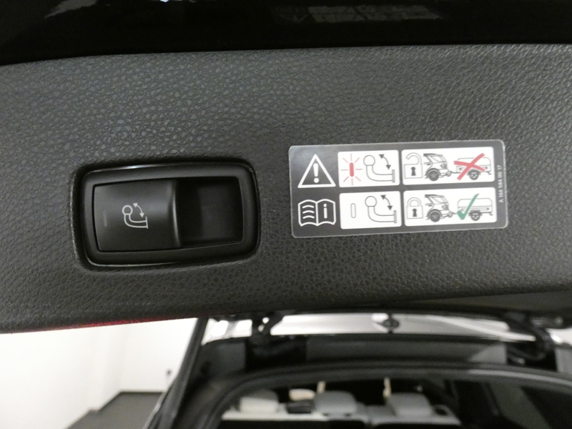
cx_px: 286
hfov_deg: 81.7
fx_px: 330
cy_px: 214
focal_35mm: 20
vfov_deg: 66.0
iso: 1600
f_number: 2.8
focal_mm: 3.6
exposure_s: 1/50
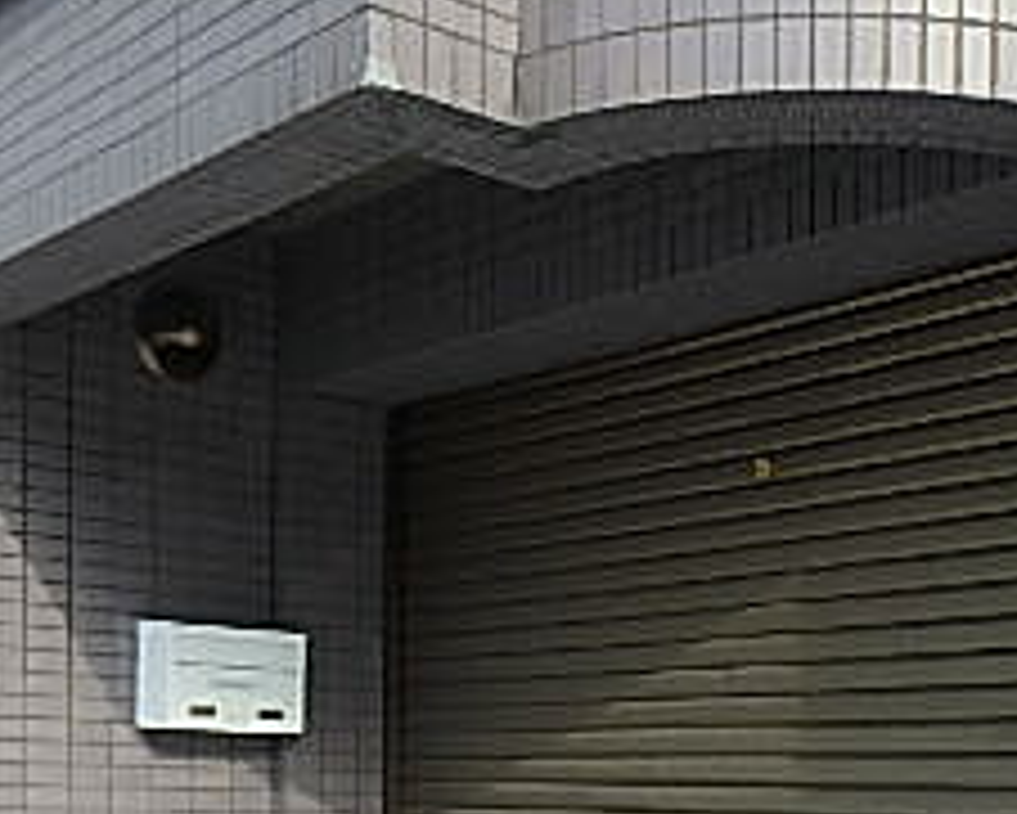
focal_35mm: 58
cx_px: 711
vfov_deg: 24.4
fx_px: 1747
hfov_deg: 32.1
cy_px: 908
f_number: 3.5
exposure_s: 1/640
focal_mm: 3.7
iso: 125
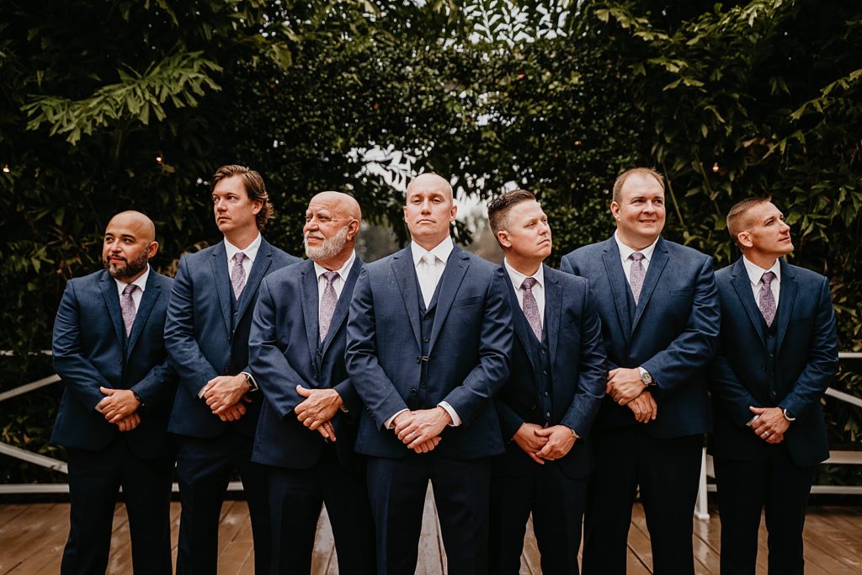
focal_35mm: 60
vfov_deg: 22.6
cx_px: 431
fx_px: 1437
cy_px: 288
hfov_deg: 33.4
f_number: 2.8
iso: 320
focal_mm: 60
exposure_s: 1/640
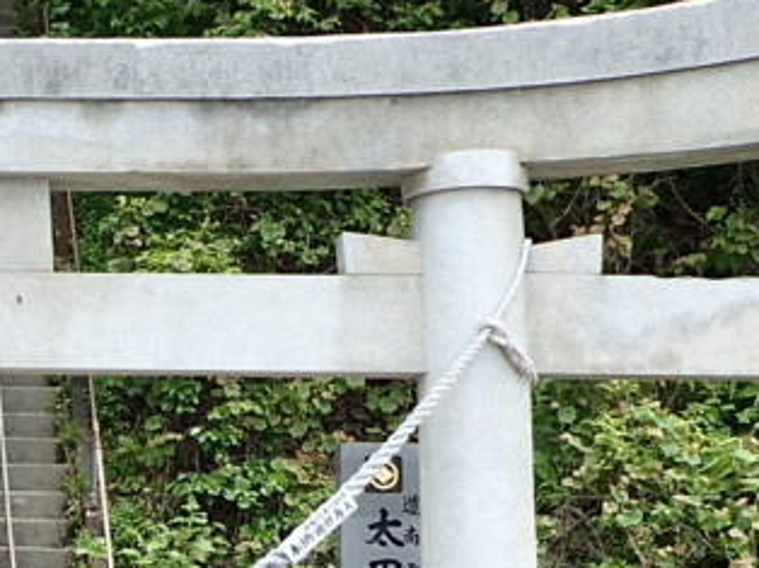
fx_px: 2235
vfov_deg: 14.2
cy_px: 602
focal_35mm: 102
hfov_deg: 18.7
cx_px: -5
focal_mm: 4.5
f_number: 2.8
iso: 100
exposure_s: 1/640
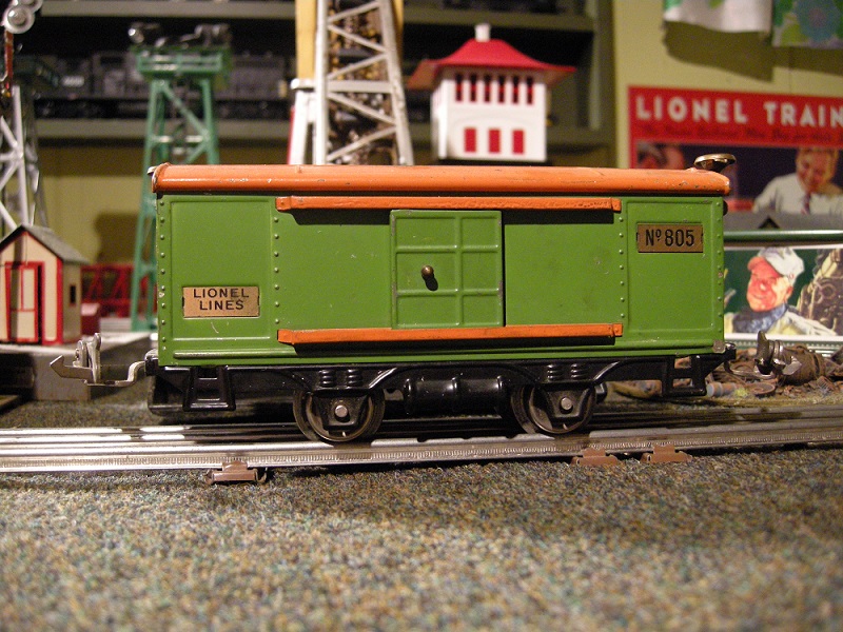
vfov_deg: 40.7
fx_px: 852
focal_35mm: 35
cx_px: 422
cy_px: 316
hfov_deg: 52.6
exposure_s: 1/9.4
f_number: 2.7
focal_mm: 7.5
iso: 400
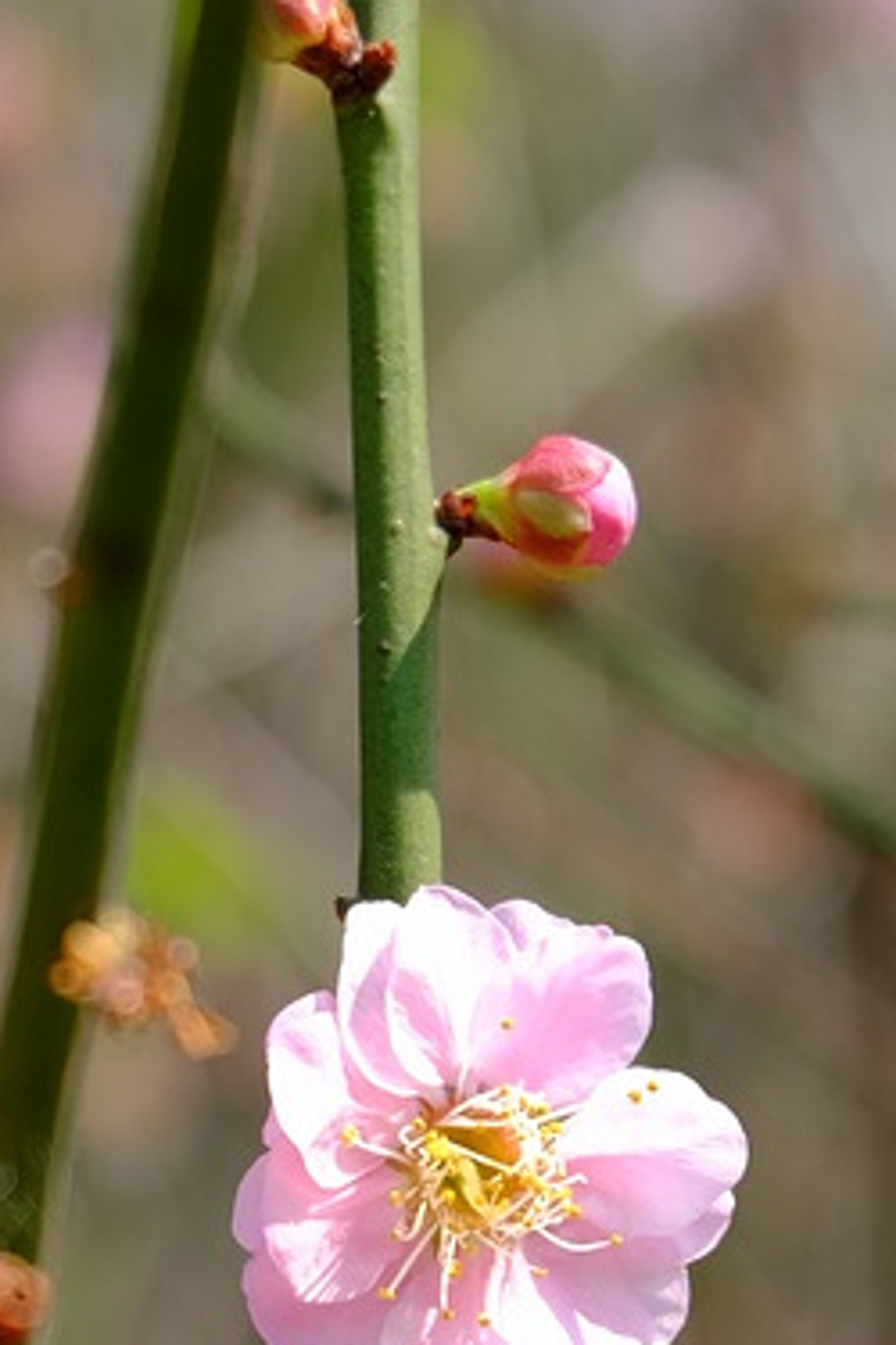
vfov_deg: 10.0
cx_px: 740
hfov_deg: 6.7
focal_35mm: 205
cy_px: 1255
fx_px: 7653
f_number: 5.6
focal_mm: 50
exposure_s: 1/340
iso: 200
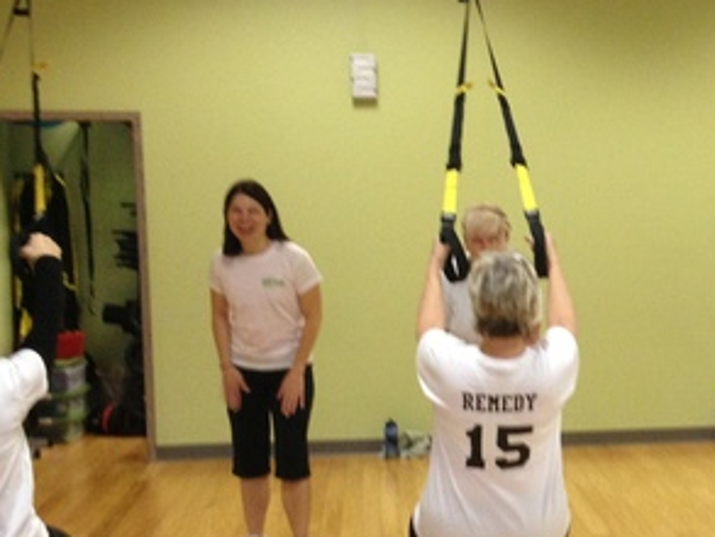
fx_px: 1777
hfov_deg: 22.1
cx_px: 671
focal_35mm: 86
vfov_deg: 17.1
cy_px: 371
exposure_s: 1/20
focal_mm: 4.28
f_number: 2.4
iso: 160
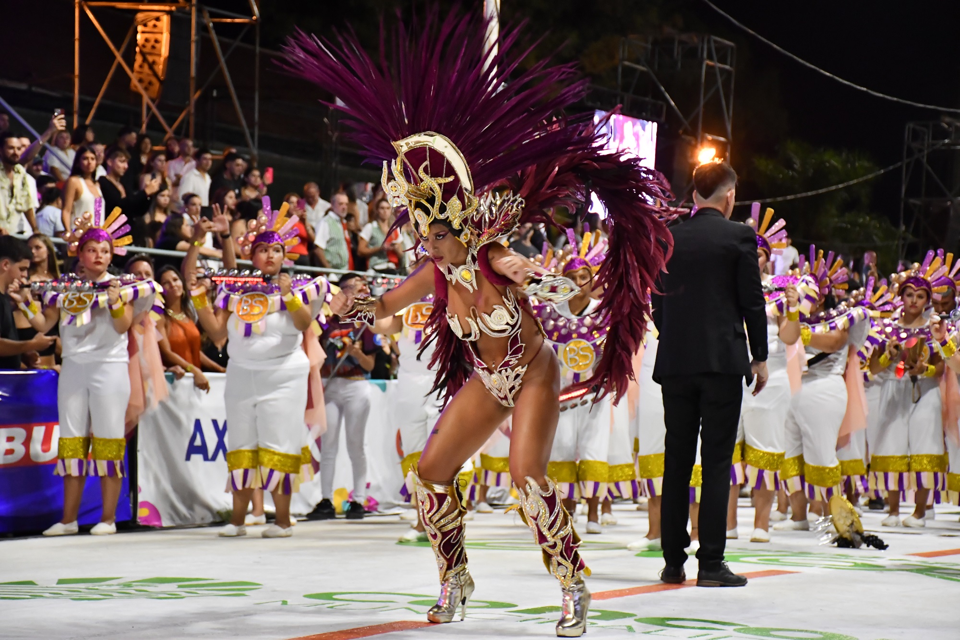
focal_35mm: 105
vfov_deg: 13.0
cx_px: 480
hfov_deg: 19.5
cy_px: 320
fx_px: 2800
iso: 2500
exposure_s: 1/125
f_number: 5
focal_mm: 70
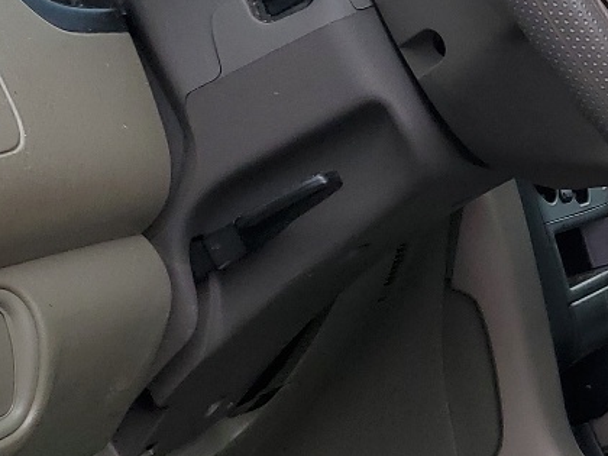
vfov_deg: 14.9
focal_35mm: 99
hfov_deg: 17.0
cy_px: 252
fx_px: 1739
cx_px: 1029
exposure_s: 1/1111
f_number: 1.5
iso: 50
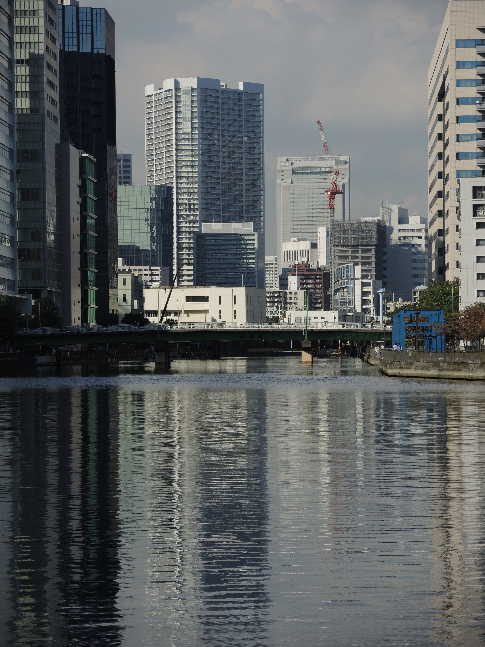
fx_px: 2840
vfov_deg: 13.0
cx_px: 242
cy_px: 324
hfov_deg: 9.8
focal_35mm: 152
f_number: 3.5
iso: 80
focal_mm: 32.6
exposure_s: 1/1250
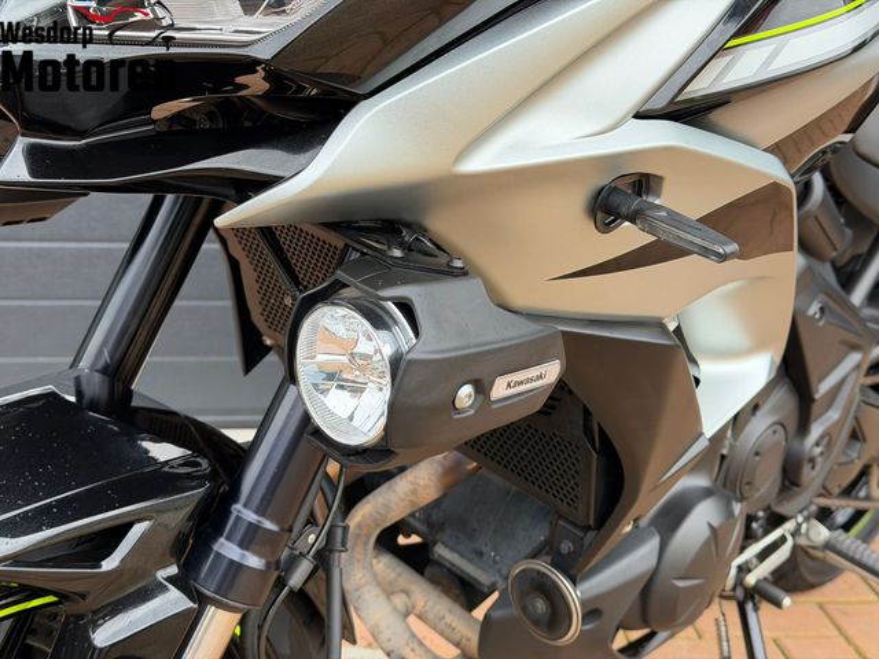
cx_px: 440
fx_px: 1219
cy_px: 330
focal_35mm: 48
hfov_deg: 39.7
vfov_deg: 30.3
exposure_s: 1/182
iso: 80
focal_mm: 6.76
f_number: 1.78
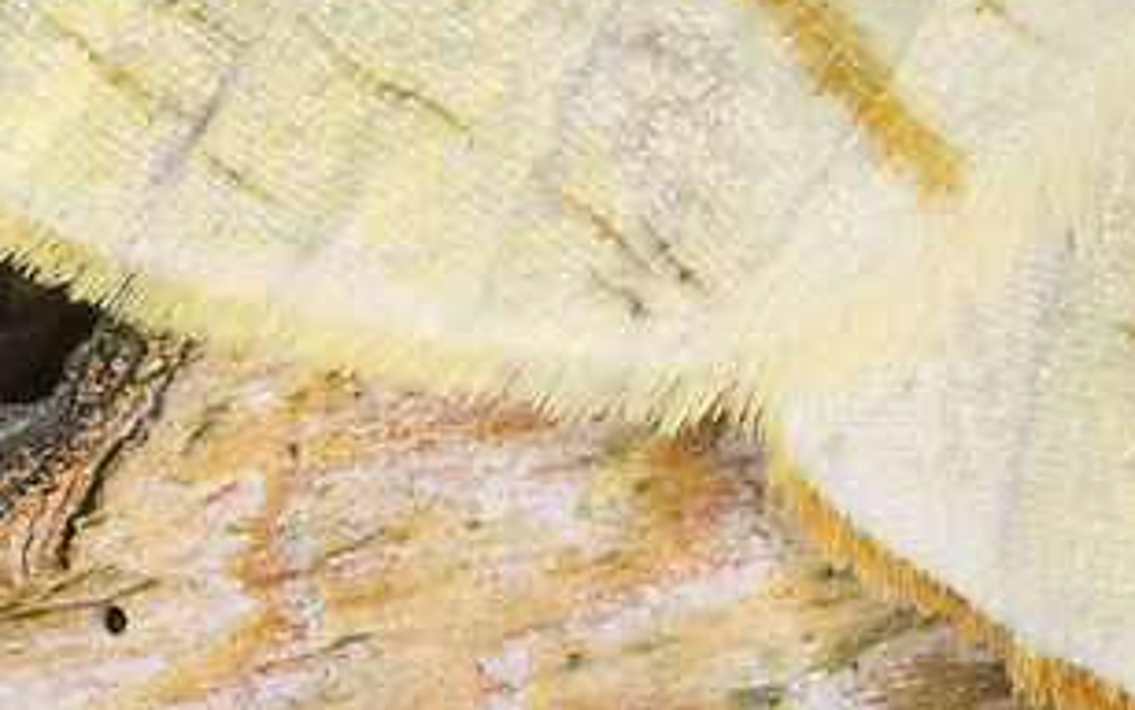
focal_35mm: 1793
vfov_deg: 0.7
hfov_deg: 1.2
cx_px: 2218
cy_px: -348
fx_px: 55472
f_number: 16
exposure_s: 1/160
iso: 200
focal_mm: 150
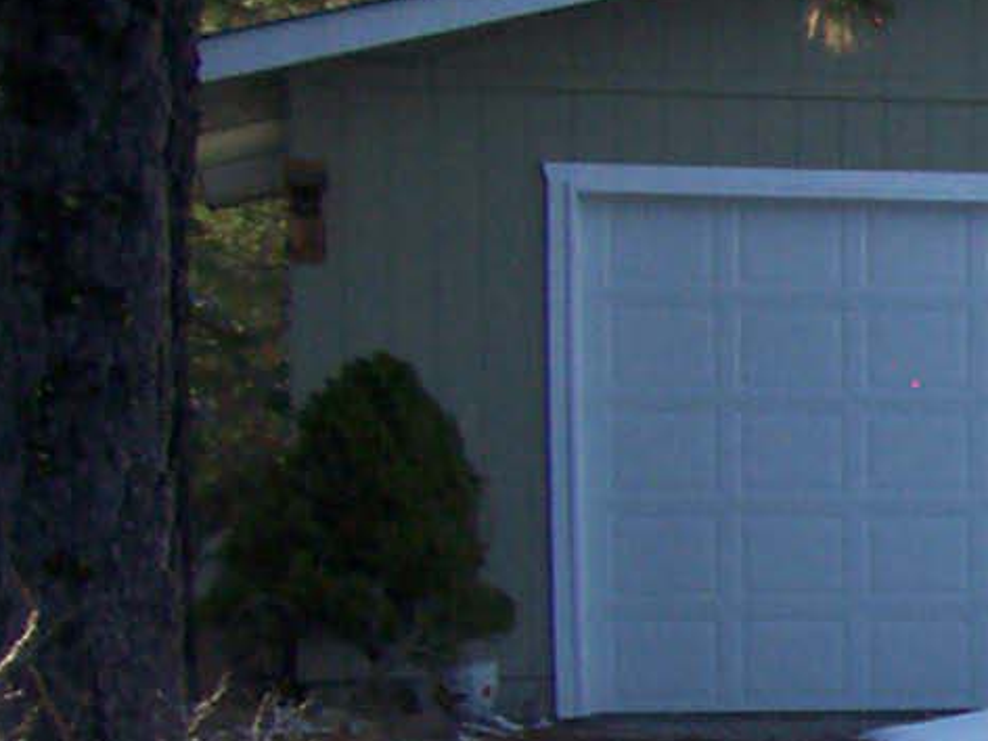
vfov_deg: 8.9
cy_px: 655
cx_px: 2399
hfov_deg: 10.3
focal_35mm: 166
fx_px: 4738
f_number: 2.7
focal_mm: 5.6
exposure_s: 1/377
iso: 80
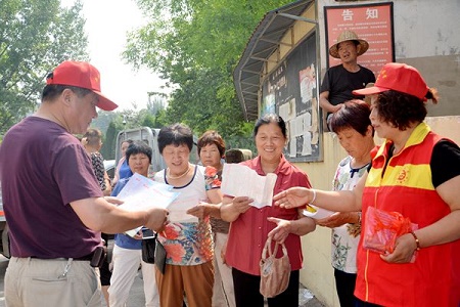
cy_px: 154
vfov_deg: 34.2
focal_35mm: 39
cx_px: 230
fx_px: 498
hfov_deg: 49.6
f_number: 4.5
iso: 100
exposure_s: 1/250
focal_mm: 26
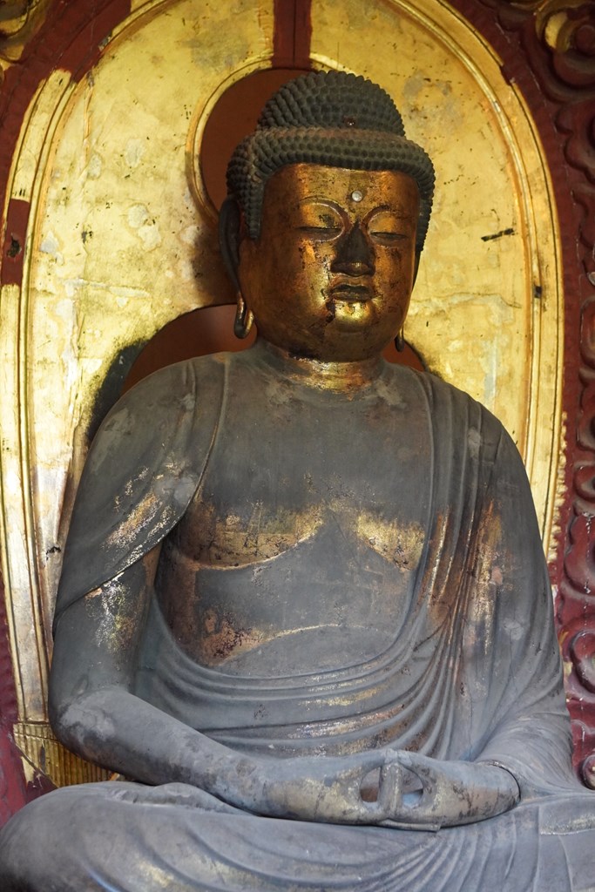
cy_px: 446
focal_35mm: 88
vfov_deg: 23.0
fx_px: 2193
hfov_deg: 15.5
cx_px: 298
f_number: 4.5
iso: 4000
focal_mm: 59
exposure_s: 1/160
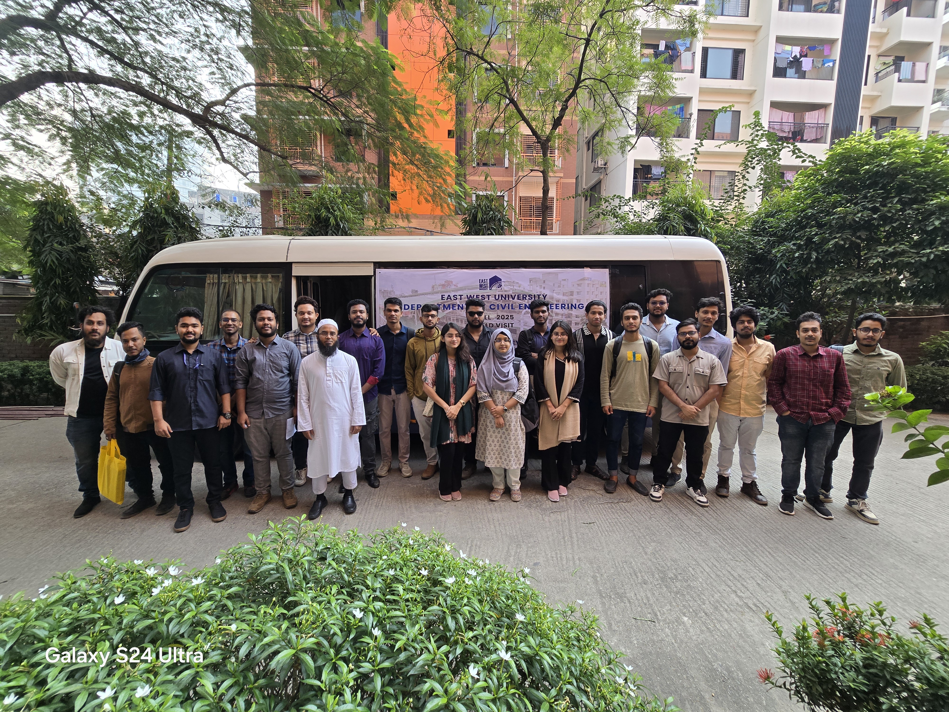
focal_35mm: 13
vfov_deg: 89.9
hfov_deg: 106.2
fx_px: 356
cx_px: 474
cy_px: 356
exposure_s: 1/175
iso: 50
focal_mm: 2.2
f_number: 2.2
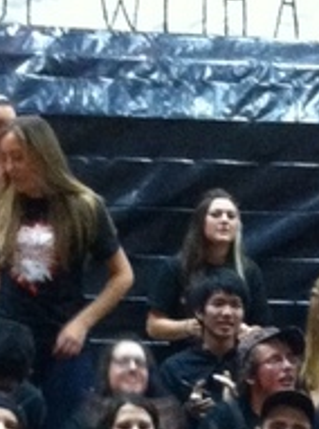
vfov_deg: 10.5
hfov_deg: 8.3
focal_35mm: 177
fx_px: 2187
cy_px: 768
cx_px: 186
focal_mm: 3.85
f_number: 2.8
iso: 640
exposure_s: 1/15
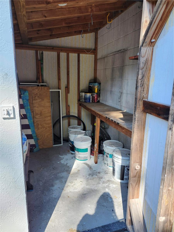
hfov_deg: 58.9
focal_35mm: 23
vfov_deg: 73.9
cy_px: 116
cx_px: 87
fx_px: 154
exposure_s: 1/180
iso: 40
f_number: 1.8
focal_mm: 5.54
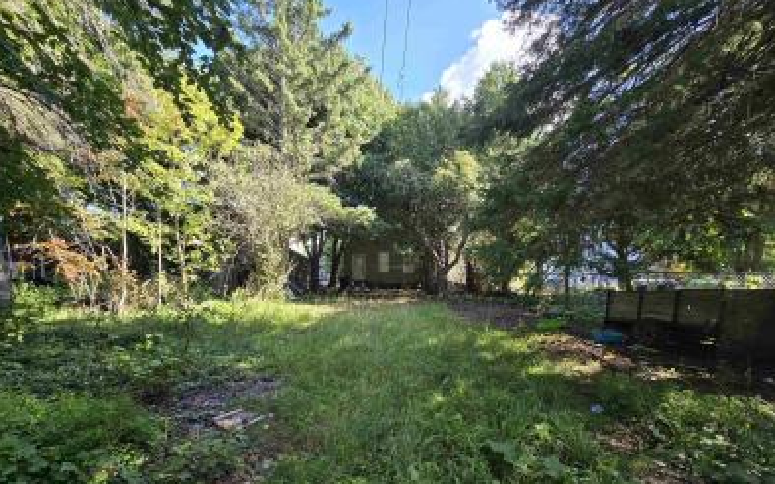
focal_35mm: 14
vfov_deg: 77.9
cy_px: 283
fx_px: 296
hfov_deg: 105.3
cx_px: 386
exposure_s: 1/289
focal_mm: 2.2
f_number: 2.2
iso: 50
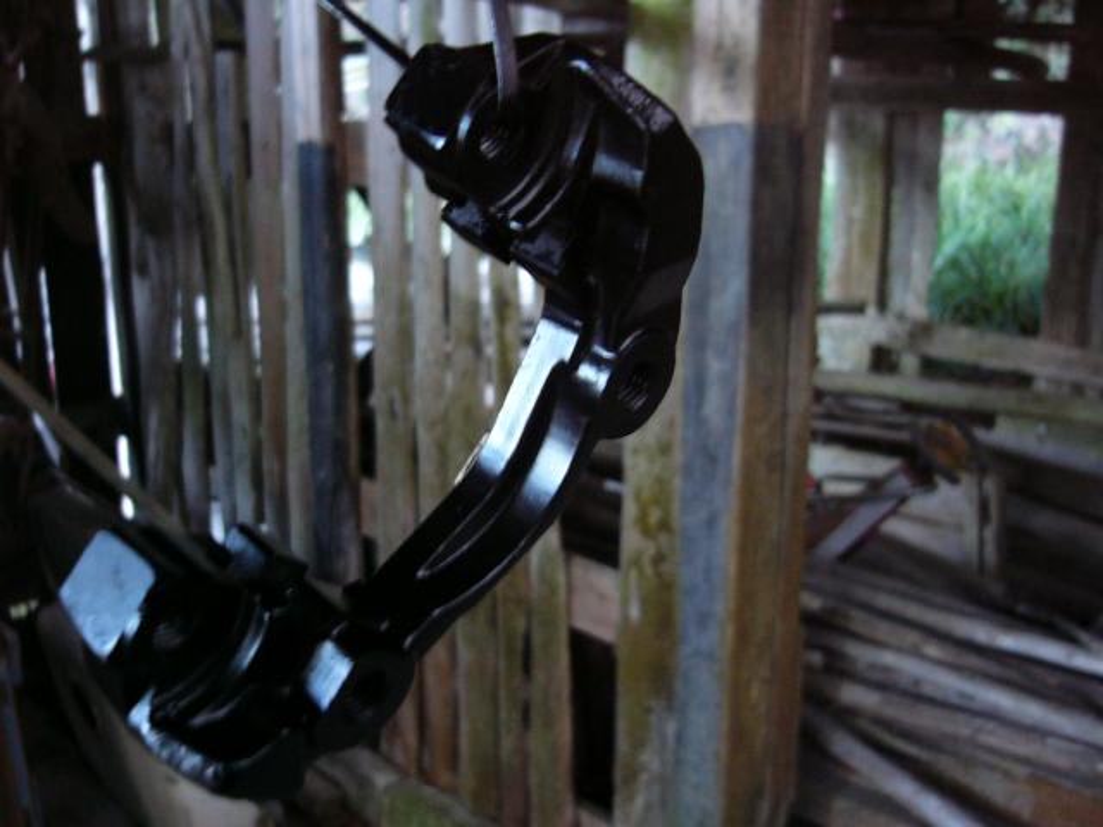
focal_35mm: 35
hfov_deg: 52.6
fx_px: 1115
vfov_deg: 40.7
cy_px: 414
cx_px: 552
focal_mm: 5.8
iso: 200
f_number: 2.8
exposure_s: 1/8
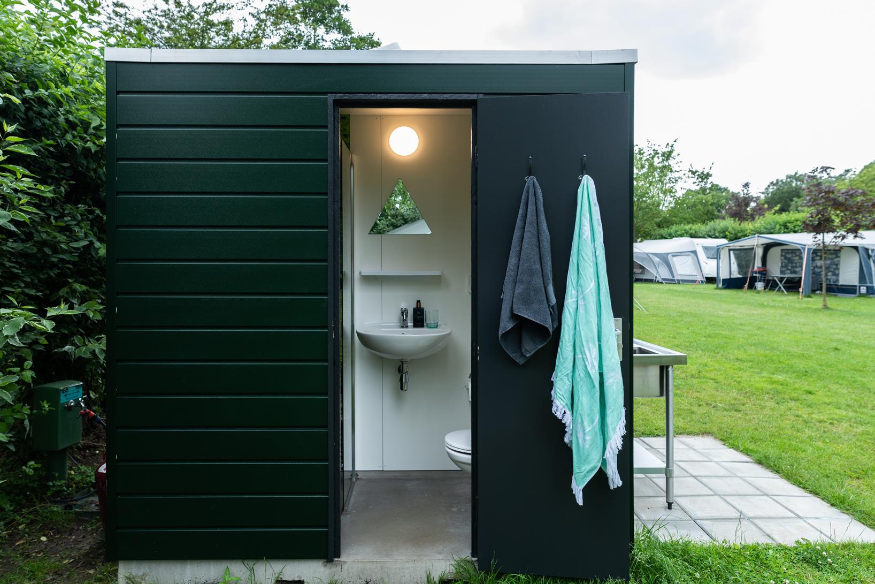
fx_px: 535
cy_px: 280
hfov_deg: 78.5
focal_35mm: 22
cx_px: 417
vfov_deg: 57.2
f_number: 4
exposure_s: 1/125
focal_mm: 20
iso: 160
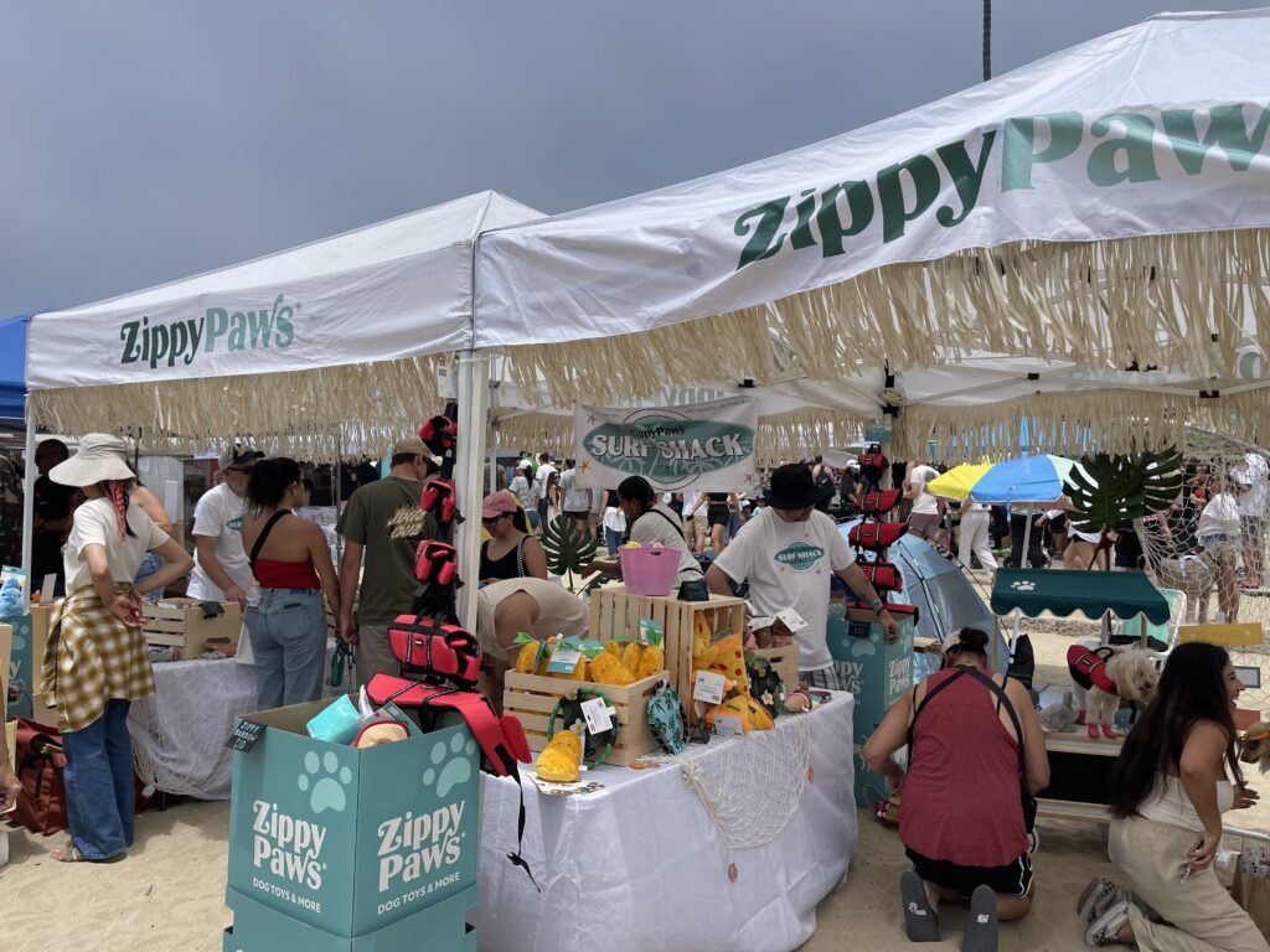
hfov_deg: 67.3
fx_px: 954
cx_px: 635
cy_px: 476
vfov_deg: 53.1
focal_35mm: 26
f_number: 1.6
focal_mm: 5.1
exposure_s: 1/6993
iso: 32
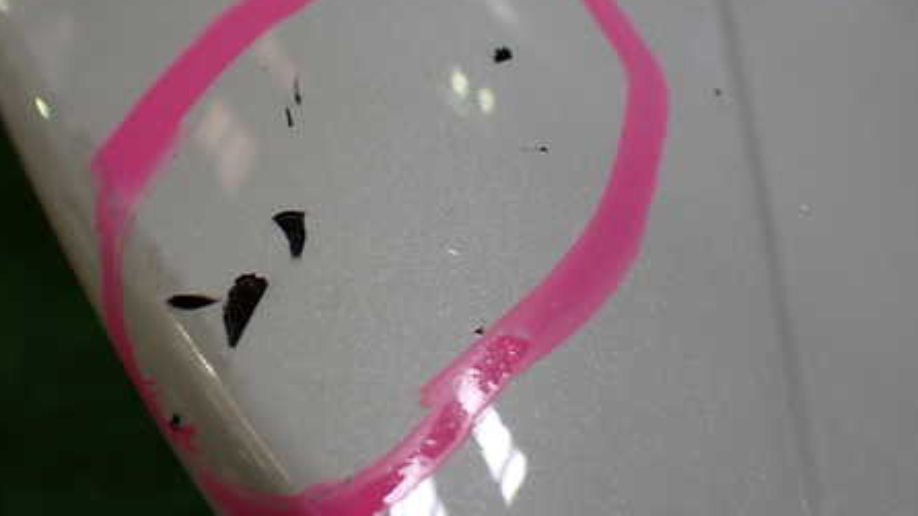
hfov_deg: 46.0
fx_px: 1071
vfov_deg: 27.0
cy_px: 173
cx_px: 346
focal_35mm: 44
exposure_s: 1/125
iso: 160
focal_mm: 5.4
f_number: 2.3
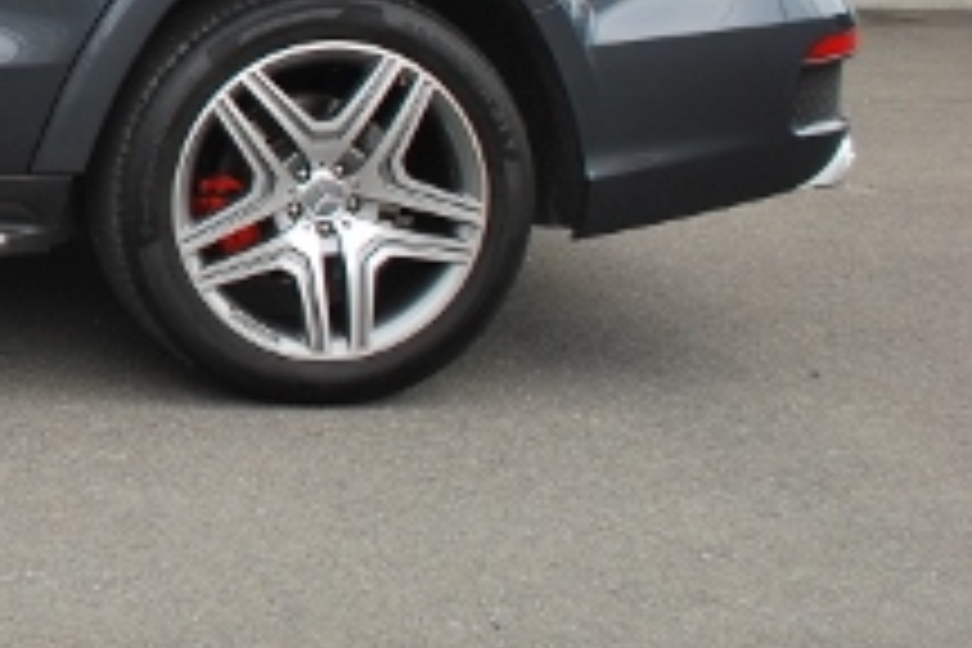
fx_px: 2646
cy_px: -153
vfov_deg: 13.5
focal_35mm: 98
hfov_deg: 18.6
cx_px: -454
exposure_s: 1/125
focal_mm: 22
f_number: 5.6
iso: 180
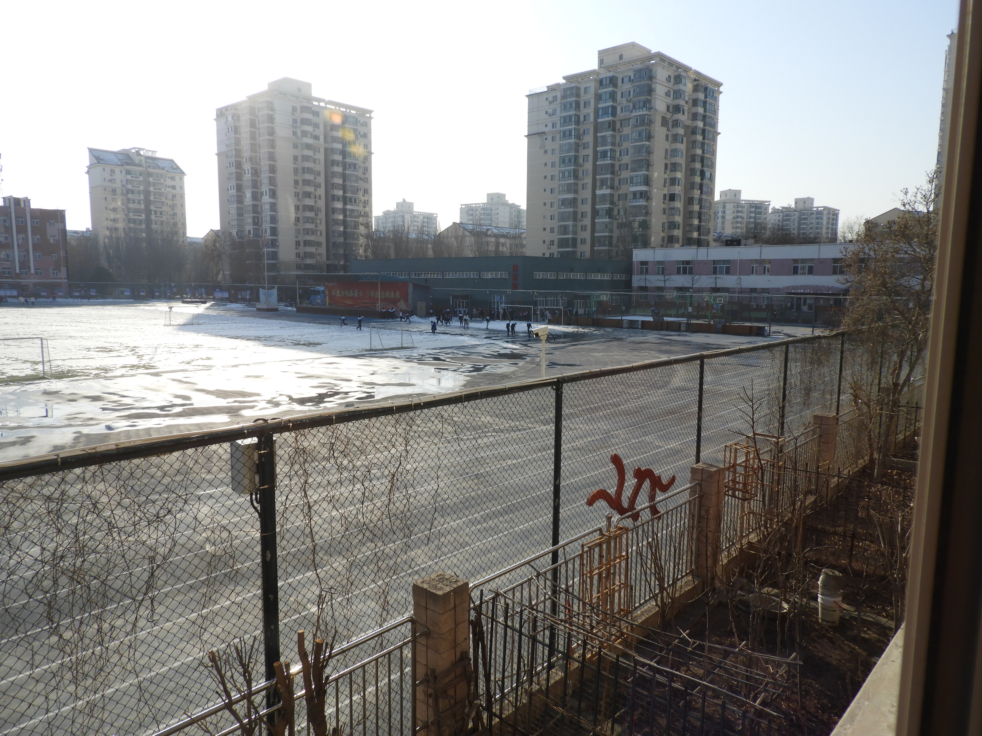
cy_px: 368
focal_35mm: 24
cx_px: 491
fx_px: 681
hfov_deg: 71.6
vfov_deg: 56.8
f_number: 3.3
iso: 100
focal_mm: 4.3
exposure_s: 1/1600
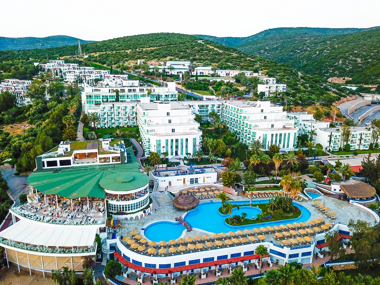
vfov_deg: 53.1
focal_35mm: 26
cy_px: 142
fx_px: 285
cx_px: 190
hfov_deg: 67.3
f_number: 2.2
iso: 116
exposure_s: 1/25
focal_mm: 4.73
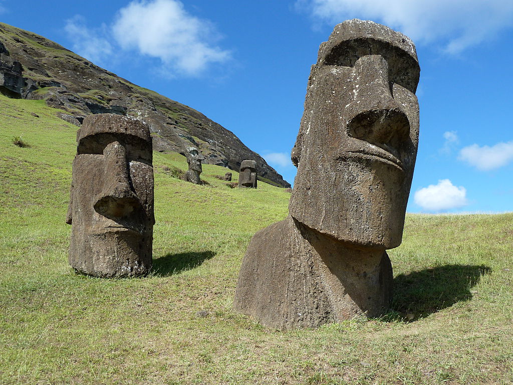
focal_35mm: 30
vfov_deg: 46.8
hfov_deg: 60.0
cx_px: 256
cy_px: 192
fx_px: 445
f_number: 4
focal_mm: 5
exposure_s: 1/500
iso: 80
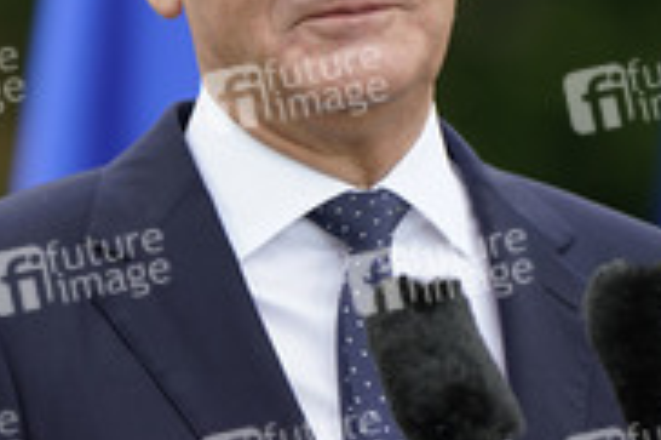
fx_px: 18142
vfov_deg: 1.4
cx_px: 343
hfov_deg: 2.1
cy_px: 182
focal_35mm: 989
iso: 1250
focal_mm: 400
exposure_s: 1/800
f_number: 5.6
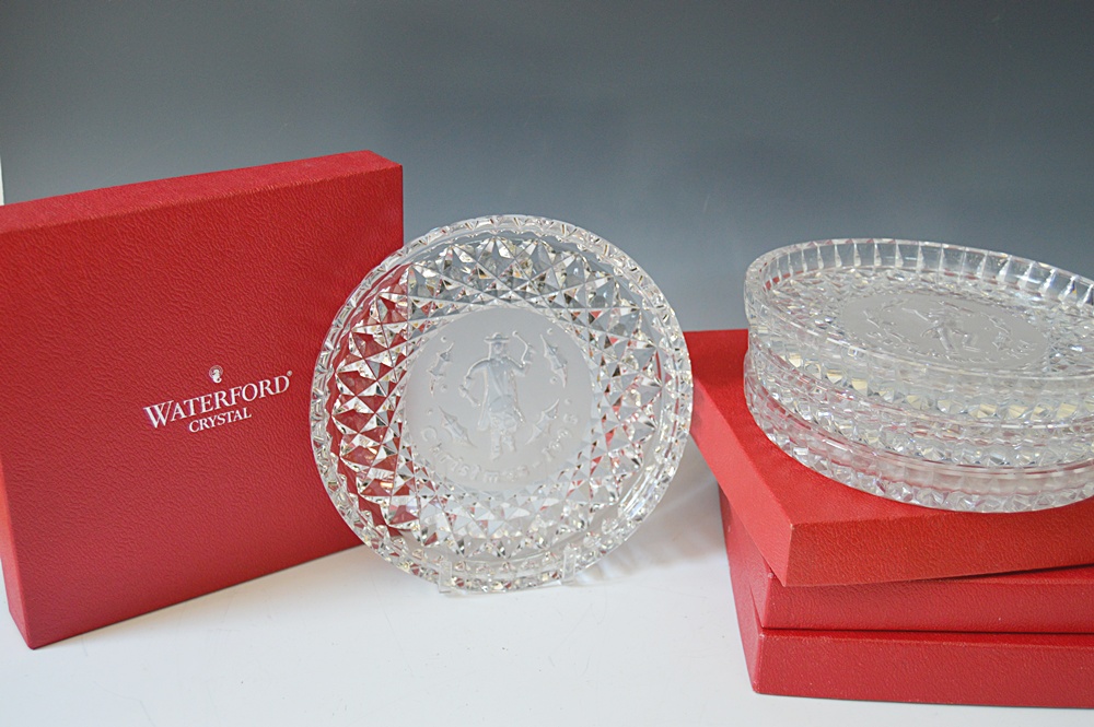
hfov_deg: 46.4
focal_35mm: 42
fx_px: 1275
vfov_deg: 31.8
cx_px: 547
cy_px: 364
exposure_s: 1/60
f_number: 4
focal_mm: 28
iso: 720
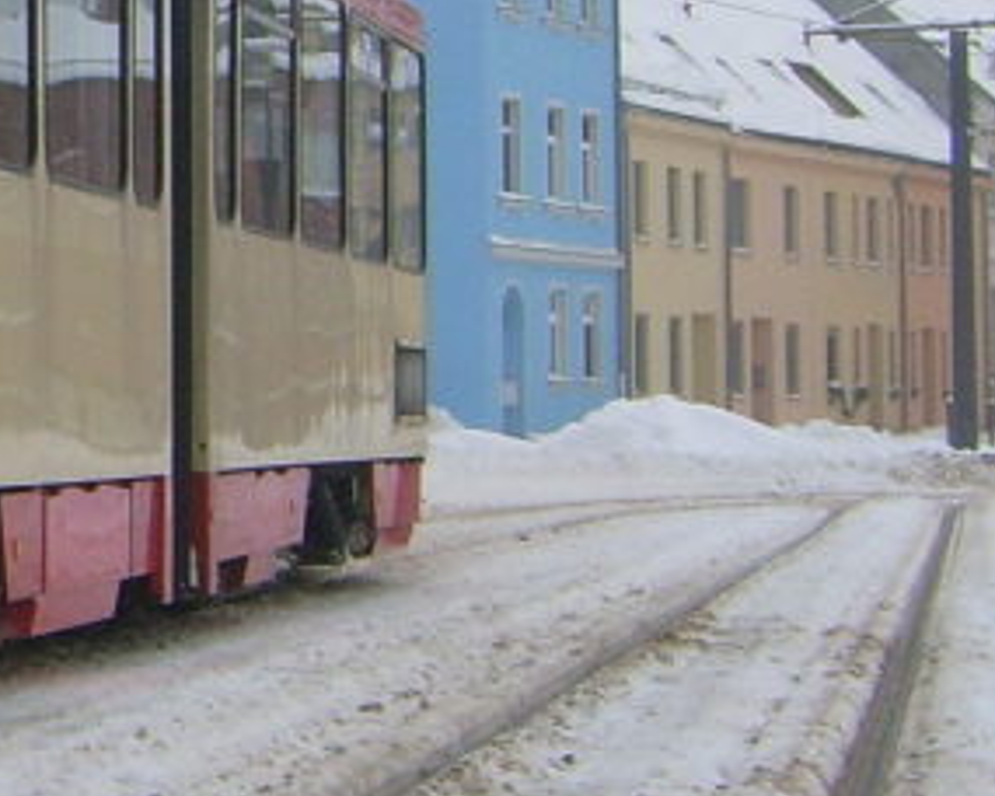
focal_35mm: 158
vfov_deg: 9.7
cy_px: -31
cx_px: -737
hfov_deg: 11.4
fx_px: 4653
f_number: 6.4
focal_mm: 7.53
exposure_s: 1/114
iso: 50
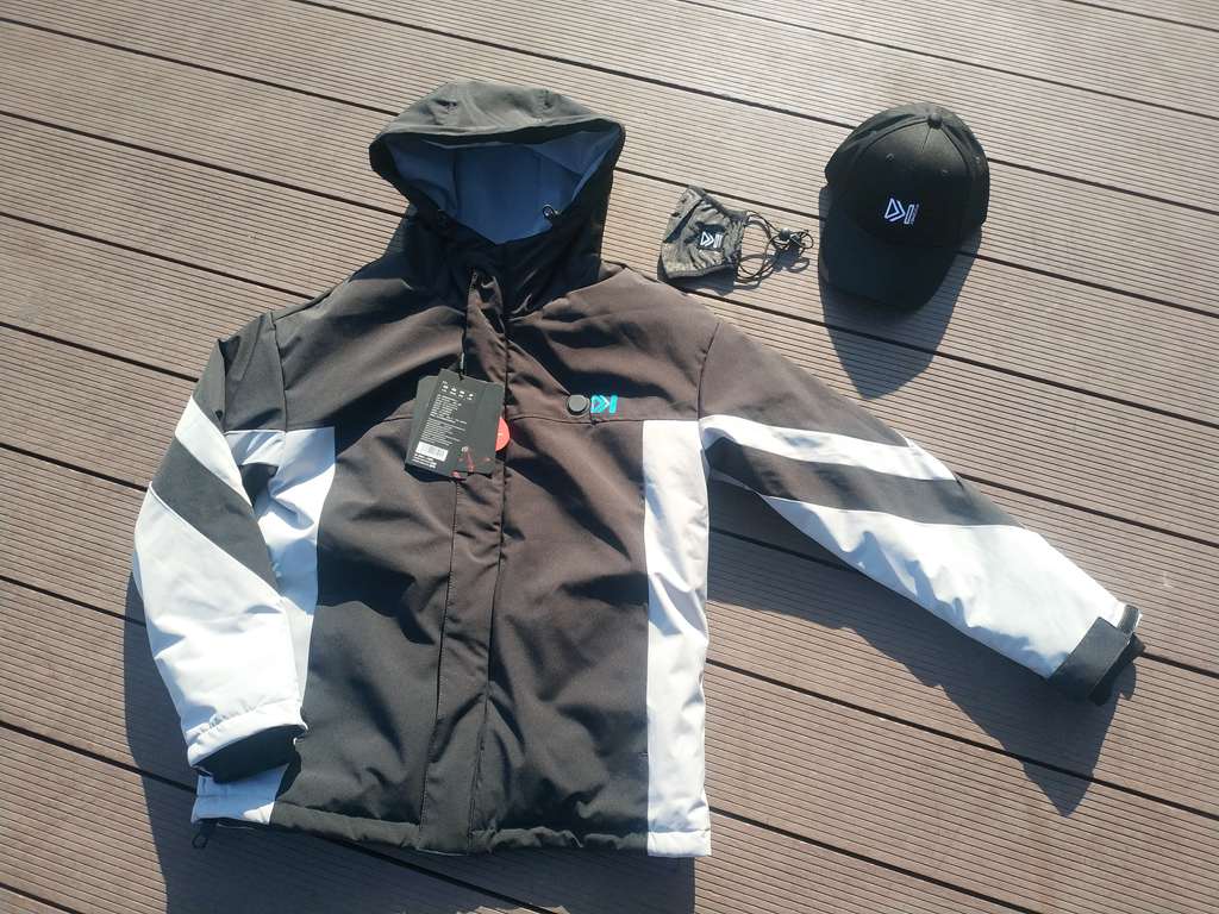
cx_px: 610
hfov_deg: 56.8
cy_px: 457
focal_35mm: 32
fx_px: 1127
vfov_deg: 44.2
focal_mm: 4.5
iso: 143
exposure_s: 1/614
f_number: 2
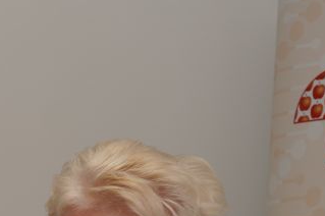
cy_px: 471
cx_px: -111
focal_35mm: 236
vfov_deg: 5.6
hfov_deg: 8.6
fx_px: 2131
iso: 100
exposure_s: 1/200
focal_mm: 33.8
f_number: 4
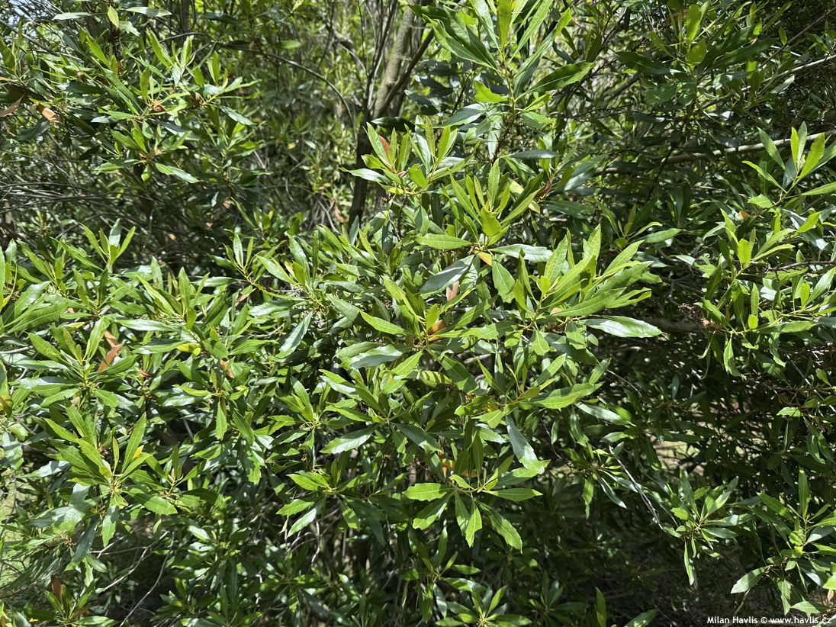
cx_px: 418
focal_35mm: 24
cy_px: 314
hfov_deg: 71.6
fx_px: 580
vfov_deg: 56.8
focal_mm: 6.76
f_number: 1.78
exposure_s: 1/955
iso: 80
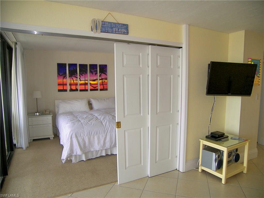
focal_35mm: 24
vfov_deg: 56.8
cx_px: 132
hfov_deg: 71.6
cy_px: 99
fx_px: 183
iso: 50
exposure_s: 1/40
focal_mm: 5
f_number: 2.8
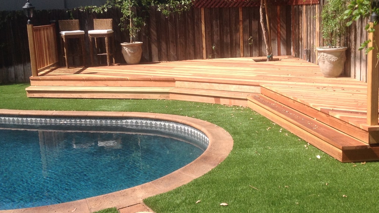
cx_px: 229
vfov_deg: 23.9
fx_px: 503
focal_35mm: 50
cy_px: 91
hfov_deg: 41.1
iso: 50
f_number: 2.4
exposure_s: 1/1314
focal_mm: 4.28
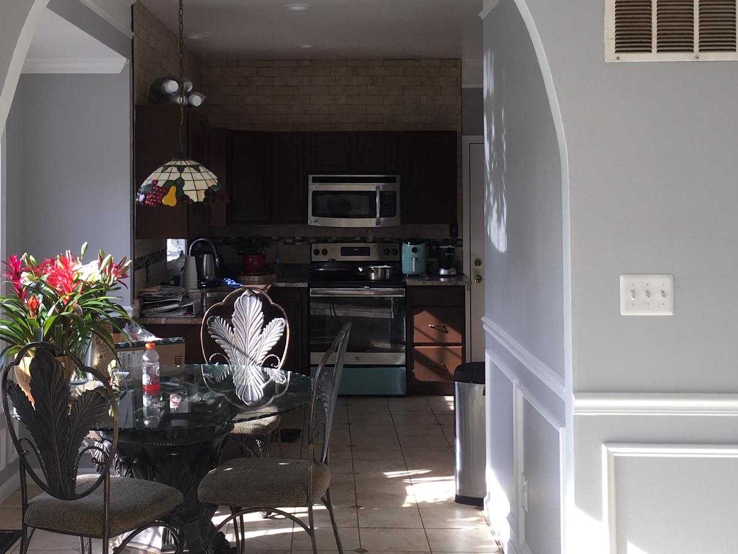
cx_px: 296
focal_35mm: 47
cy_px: 186
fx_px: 1002
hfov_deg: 40.3
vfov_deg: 30.7
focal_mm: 4.15
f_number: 2.2
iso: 25
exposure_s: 1/130
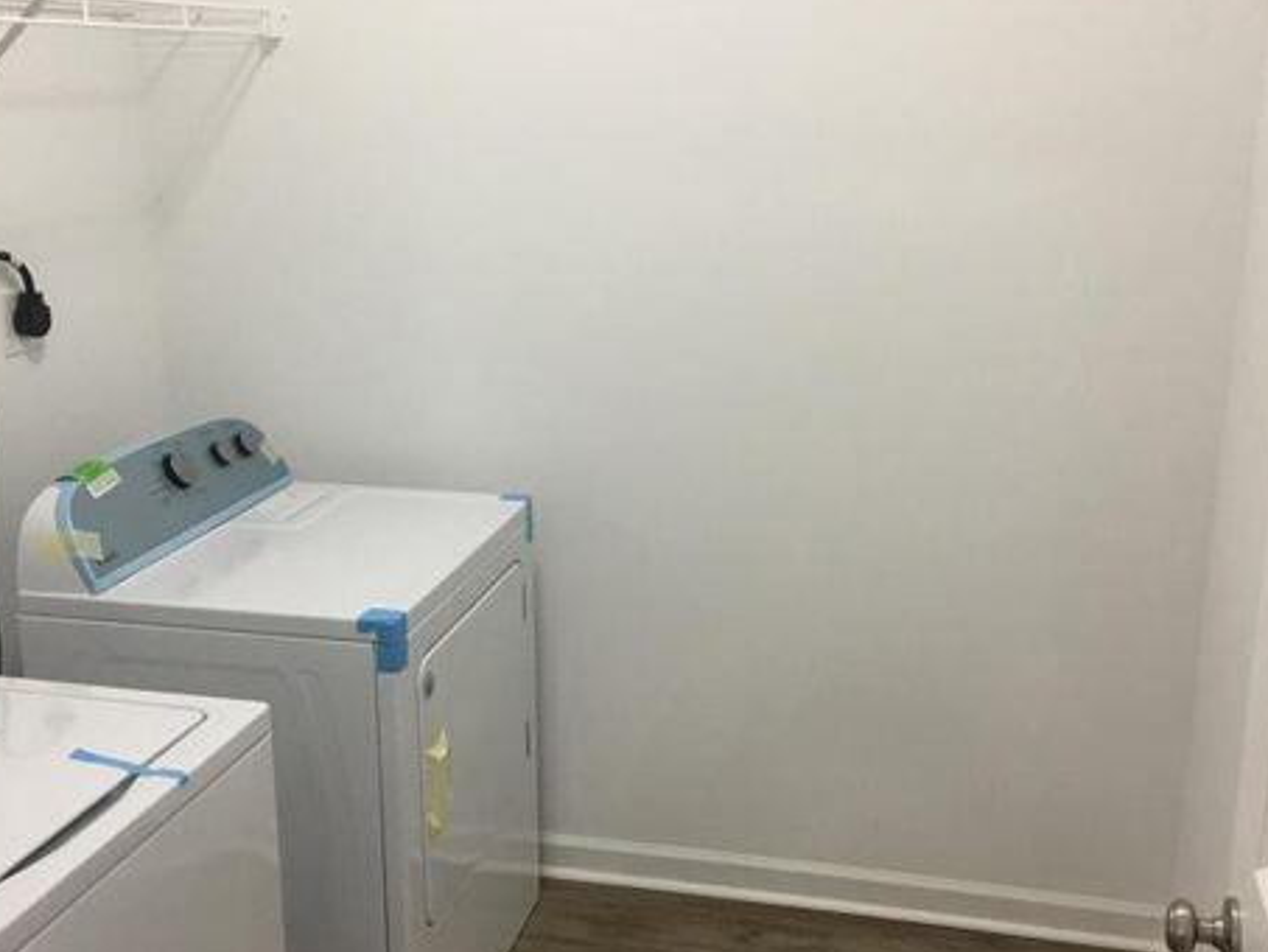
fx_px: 1502
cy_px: 521
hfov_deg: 45.8
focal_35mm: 41
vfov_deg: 35.1
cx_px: 633
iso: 32
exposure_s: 1/15
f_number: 2.2
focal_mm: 4.15
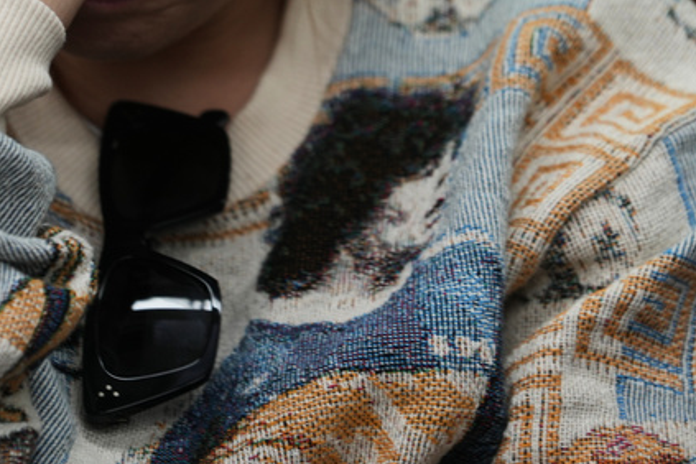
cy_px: -74
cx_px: 285
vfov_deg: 2.8
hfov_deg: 4.3
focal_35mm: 484
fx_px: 9357
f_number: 2.8
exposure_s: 1/125
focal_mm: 200
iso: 400
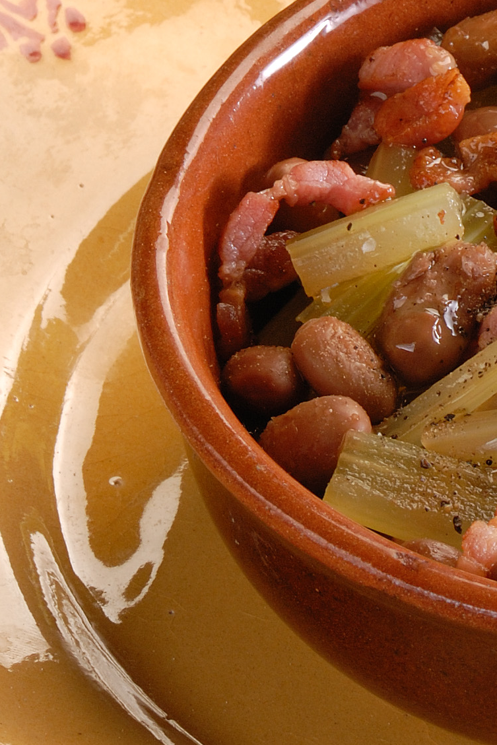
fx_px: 9061
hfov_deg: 3.1
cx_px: 635
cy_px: -9
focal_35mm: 438
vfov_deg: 4.7
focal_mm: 85
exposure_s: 1/160
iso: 100
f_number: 16
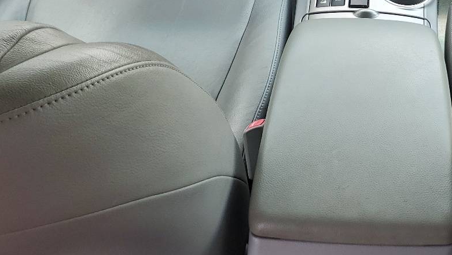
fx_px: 695
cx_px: 360
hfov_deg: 34.9
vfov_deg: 19.9
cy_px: -18
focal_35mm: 58
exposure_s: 1/263
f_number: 1.5
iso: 50
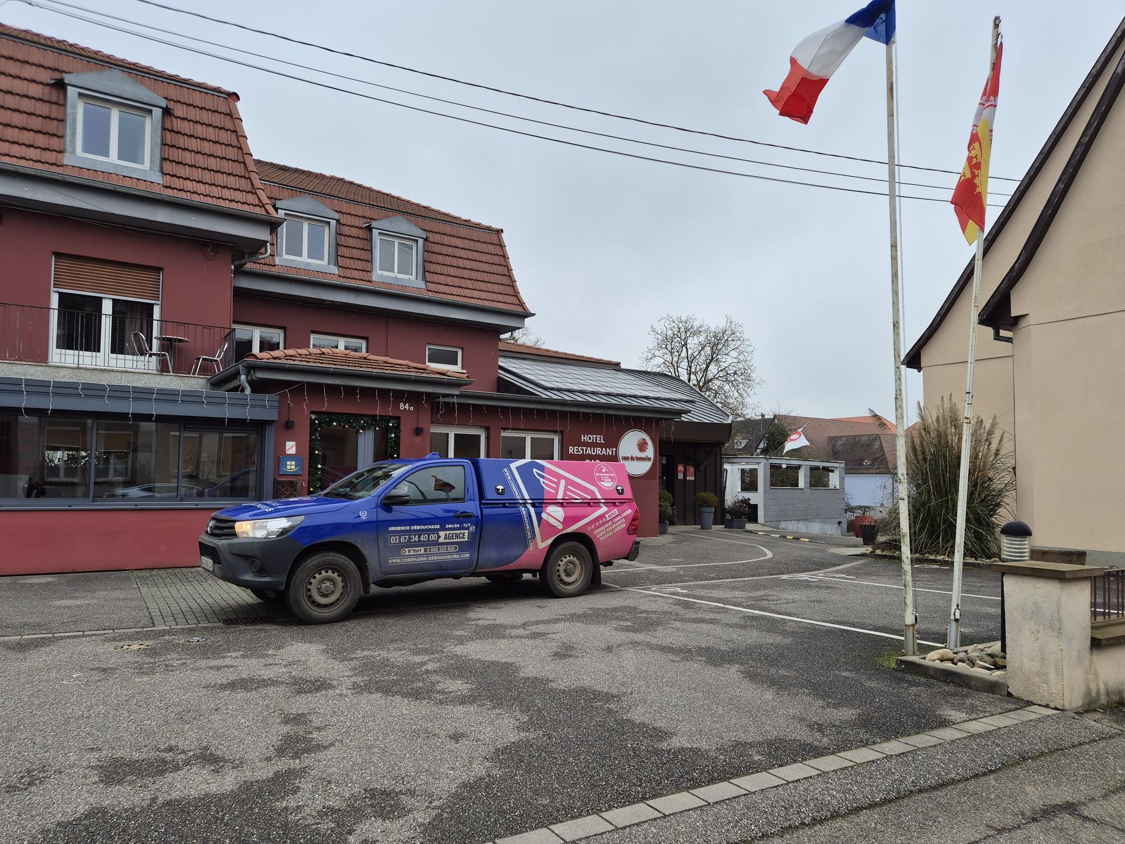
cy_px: 432
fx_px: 780
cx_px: 571
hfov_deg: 71.6
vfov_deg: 56.8
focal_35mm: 24
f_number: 1.8
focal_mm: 5.4
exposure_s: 1/197
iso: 25
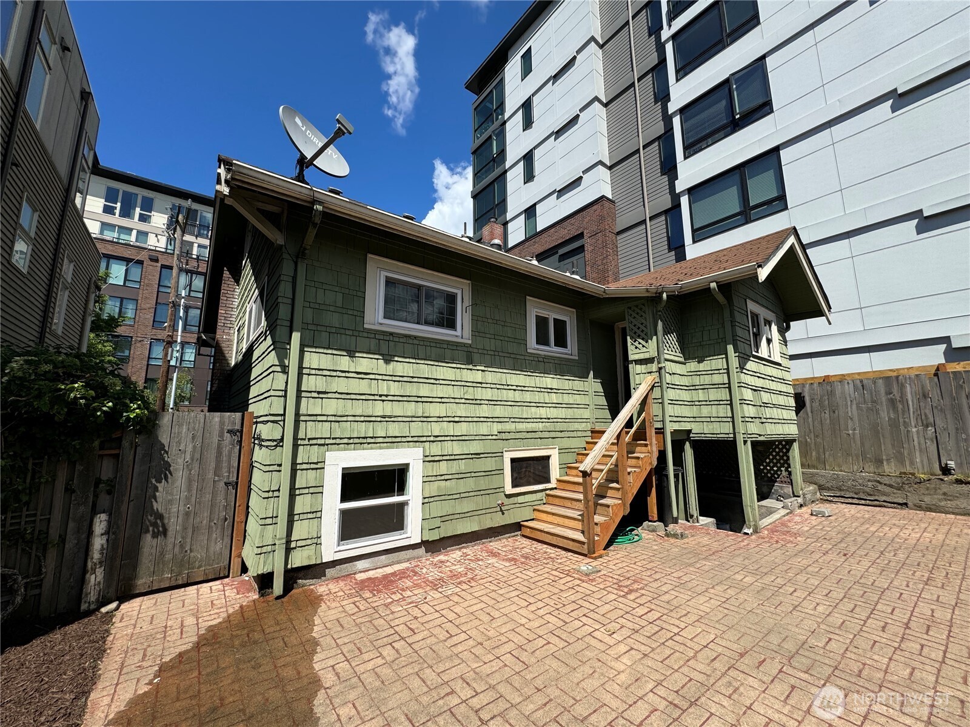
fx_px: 392
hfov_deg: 102.1
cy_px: 364
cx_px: 485
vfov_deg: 85.7
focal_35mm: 14
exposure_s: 1/2028
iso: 50
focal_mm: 2.22
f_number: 2.2
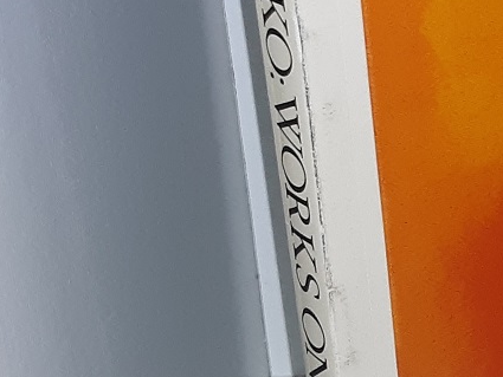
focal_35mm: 136
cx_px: 744
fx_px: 1977
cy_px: -5
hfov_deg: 13.7
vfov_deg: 10.8
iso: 64
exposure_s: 1/120
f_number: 1.7
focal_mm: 3.7
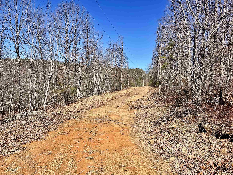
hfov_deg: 67.3
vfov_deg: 53.1
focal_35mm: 26
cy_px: 88
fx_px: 175
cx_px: 116
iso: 32
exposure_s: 1/2959
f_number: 1.6
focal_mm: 4.2
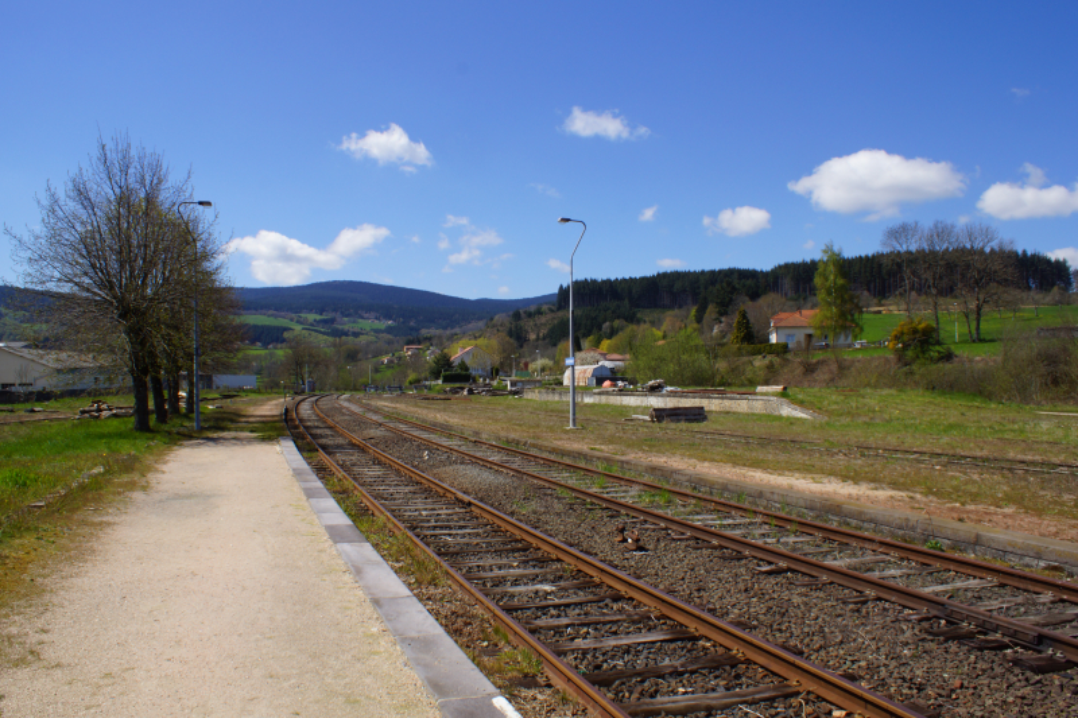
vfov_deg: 47.9
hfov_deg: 67.4
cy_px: 359
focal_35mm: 27
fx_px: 808
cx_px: 539
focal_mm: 18
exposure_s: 1/160
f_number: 13
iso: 100
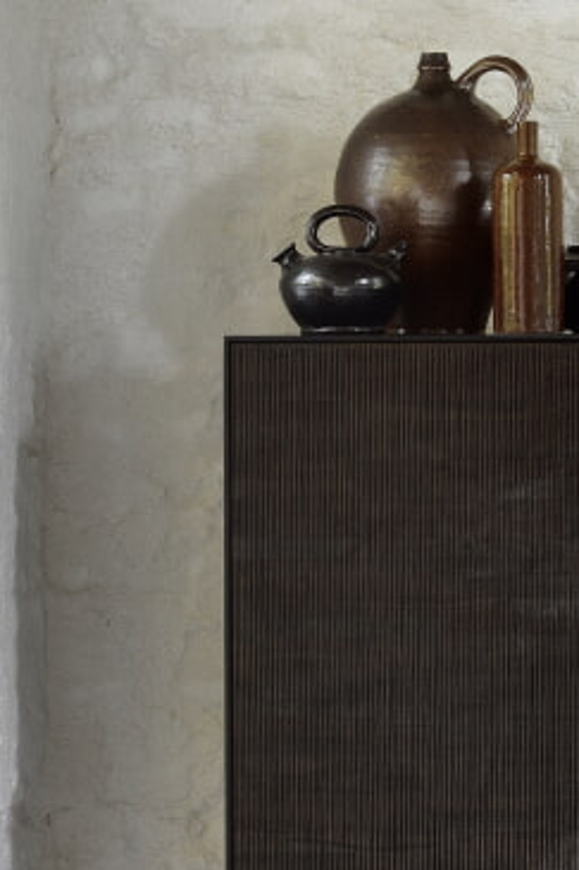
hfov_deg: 5.9
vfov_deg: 8.8
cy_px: 582
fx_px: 5626
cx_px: 635
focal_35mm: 233
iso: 100
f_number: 16
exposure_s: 1
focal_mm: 85
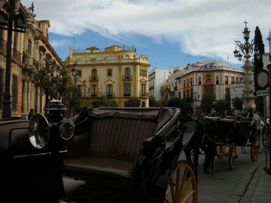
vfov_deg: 40.7
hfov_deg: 52.6
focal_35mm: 35
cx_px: 136
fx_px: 274
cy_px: 102
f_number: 5.4
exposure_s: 1/294
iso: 64
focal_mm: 7.5
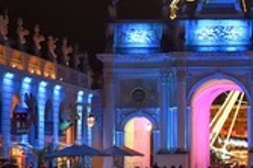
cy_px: 79
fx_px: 1060
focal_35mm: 151
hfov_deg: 13.3
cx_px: 302
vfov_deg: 9.1
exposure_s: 1/13
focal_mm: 60
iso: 1000
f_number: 6.3
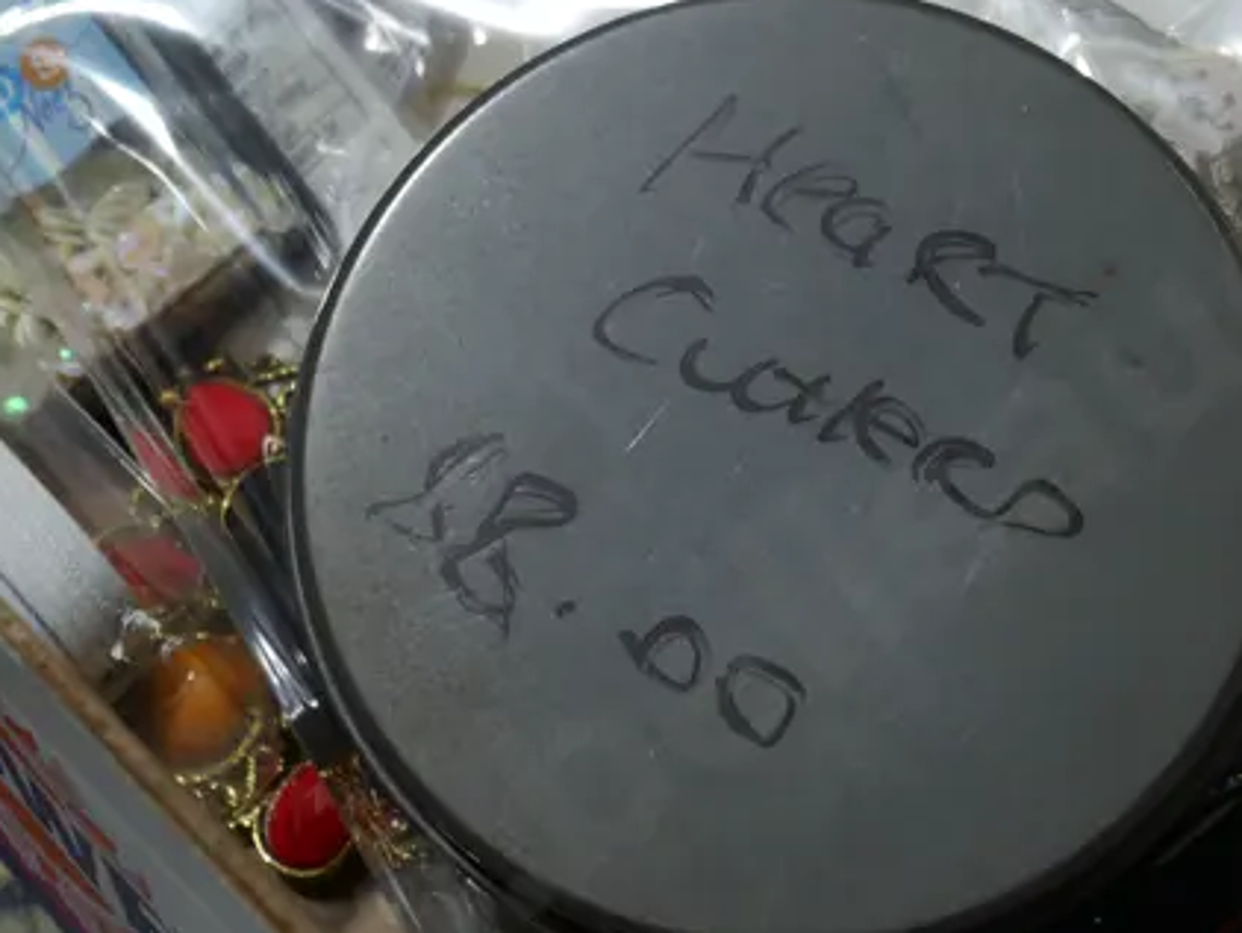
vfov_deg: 15.2
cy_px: 340
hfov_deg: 19.7
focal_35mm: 97
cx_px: 1186
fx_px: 3482
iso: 200
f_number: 4.5
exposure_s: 1/100
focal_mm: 20
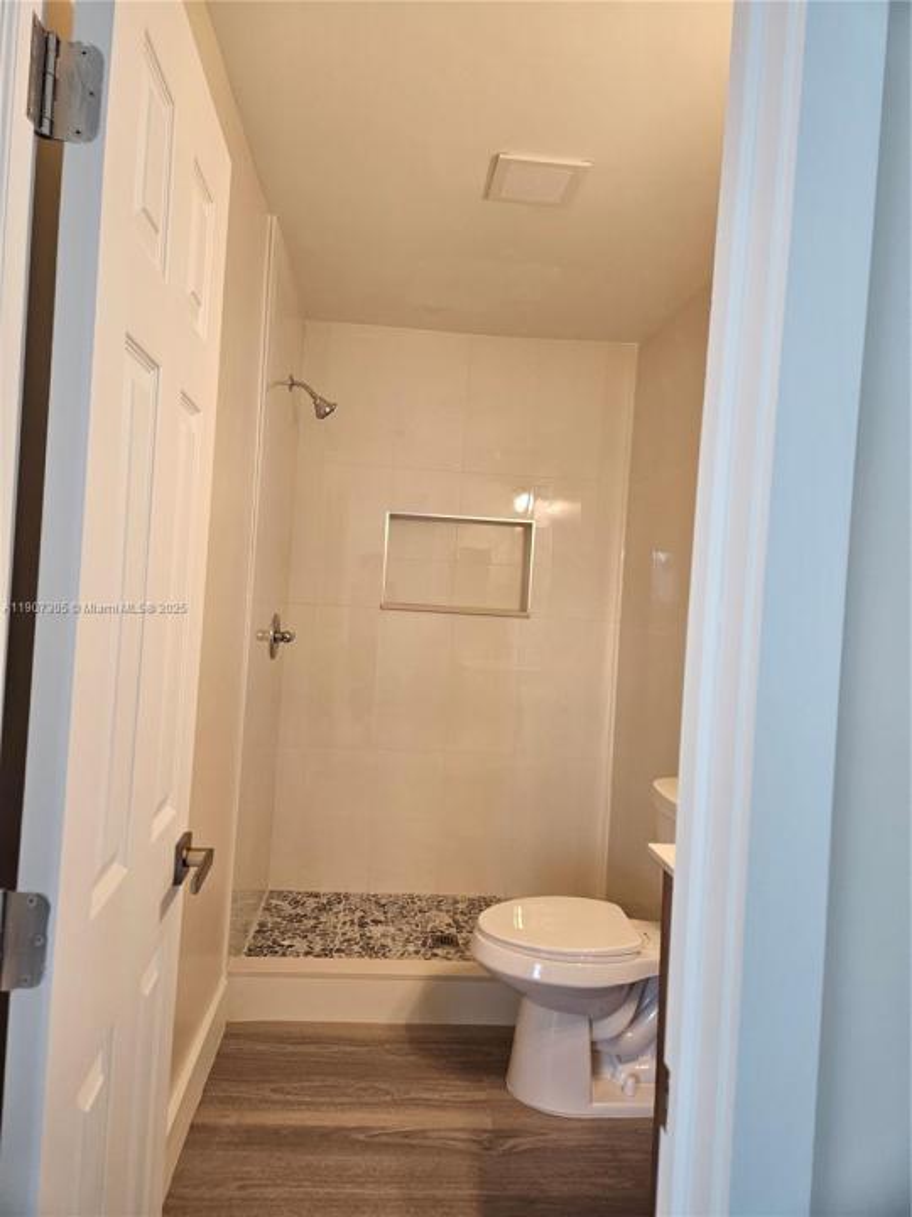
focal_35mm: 23
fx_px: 808
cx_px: 456
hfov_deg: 58.9
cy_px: 608
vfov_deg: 73.9
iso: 160
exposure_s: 1/120
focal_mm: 5.4
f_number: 1.8
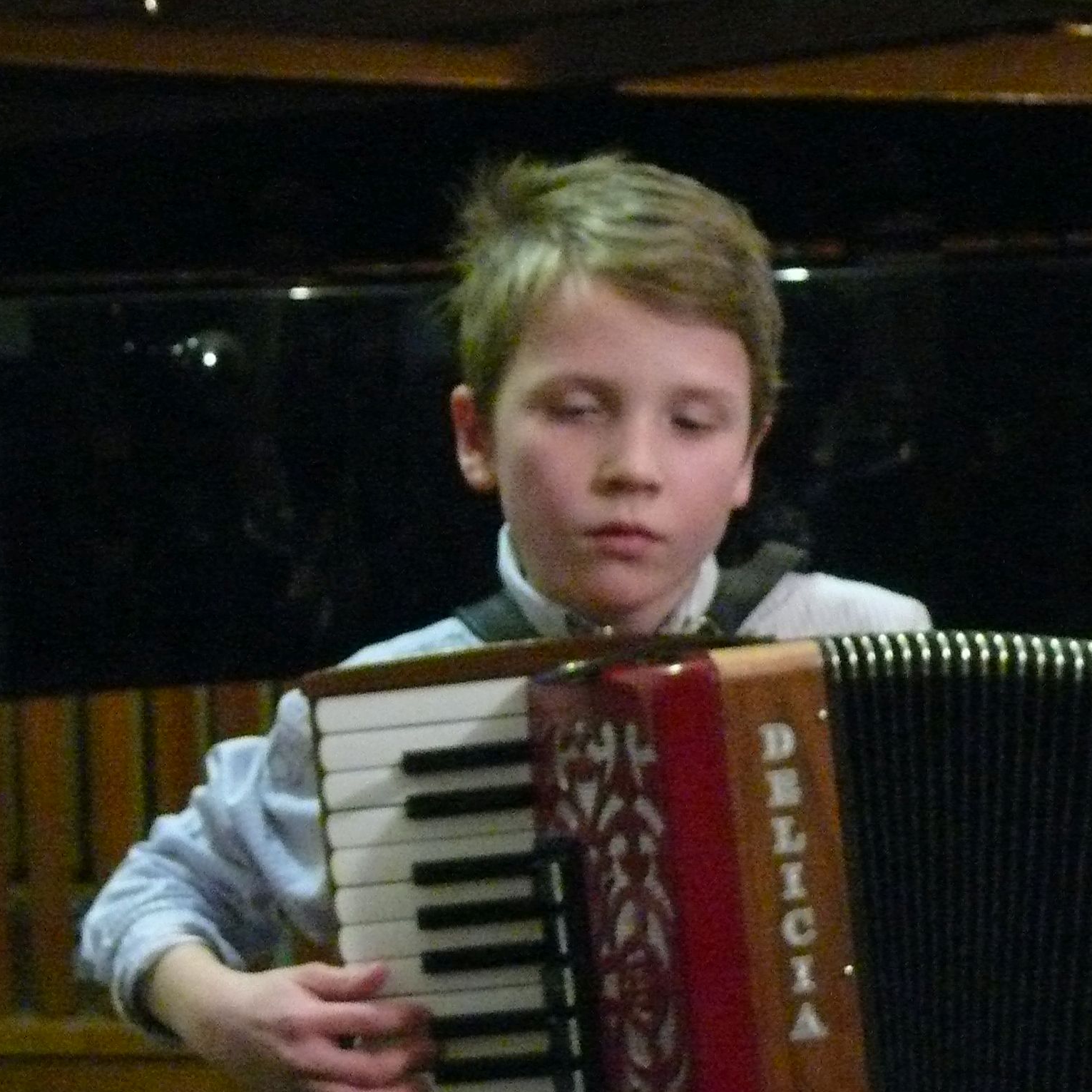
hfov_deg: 10.0
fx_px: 6246
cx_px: 498
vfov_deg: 10.0
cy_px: 546
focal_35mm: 175
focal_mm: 17.6
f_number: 3.2
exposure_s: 1/15
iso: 800
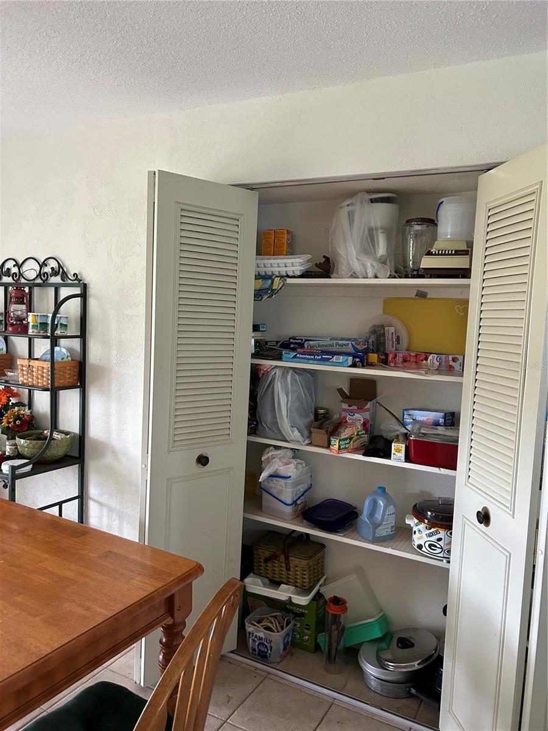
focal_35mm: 26
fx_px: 549
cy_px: 366
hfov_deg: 53.1
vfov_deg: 67.3
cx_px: 274
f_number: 1.5
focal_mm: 5.7
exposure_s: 1/60
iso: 250
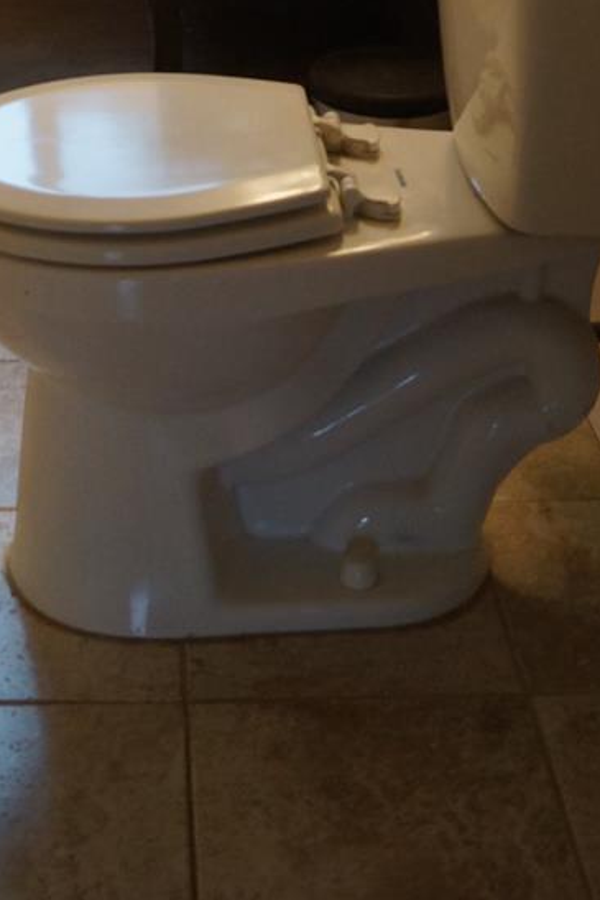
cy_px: -326
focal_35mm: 74
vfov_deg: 23.5
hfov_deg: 18.2
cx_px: 97
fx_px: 1849
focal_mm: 18
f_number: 4
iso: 500
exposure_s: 1/160
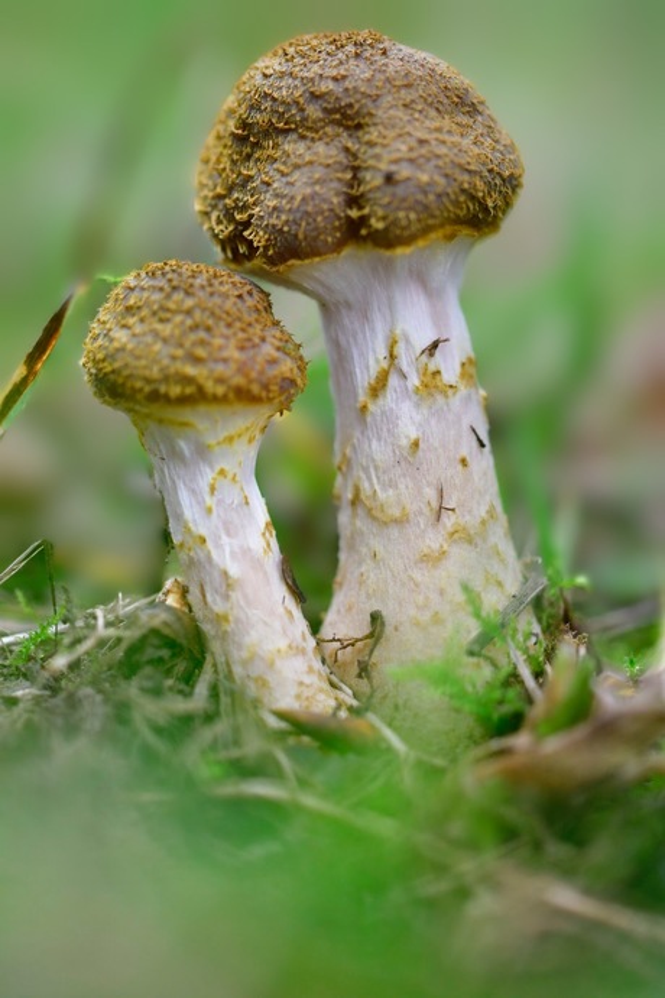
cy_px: 499
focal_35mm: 157
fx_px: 4350
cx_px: 332
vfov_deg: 13.1
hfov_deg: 8.7
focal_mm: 105
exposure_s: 1/640
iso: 800
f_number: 3.5
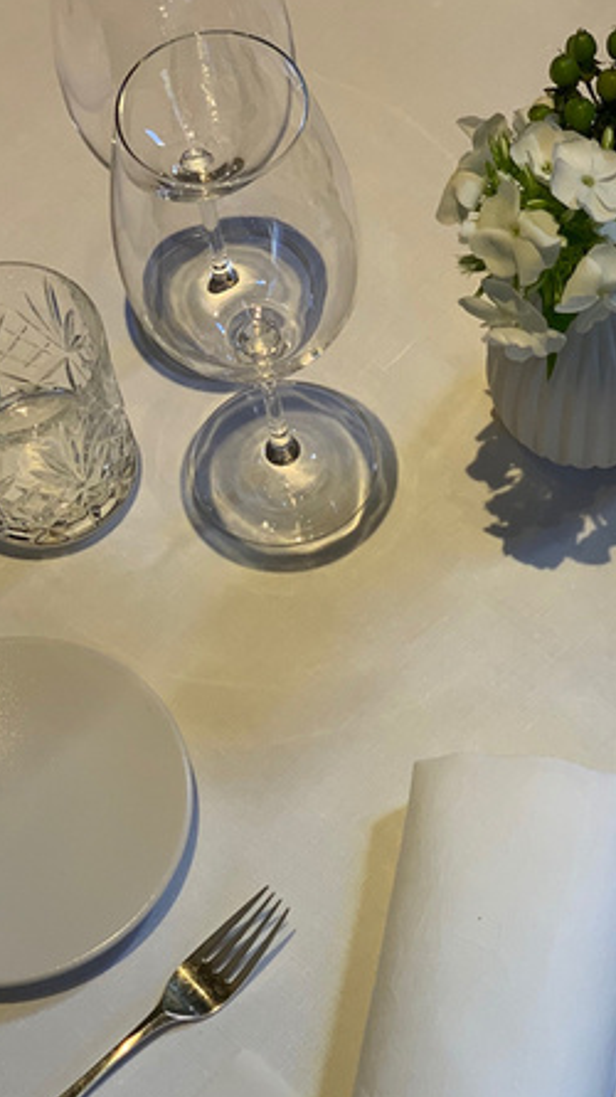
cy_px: 741
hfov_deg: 15.4
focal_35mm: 78
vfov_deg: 27.0
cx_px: 473
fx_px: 2267
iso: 80
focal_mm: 6
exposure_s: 1/50
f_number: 2.4
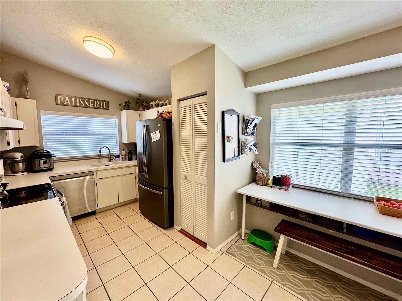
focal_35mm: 14
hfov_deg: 102.1
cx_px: 201
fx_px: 163
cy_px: 150
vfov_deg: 85.7
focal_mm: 2.22
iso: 125
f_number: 2.2
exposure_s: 1/120
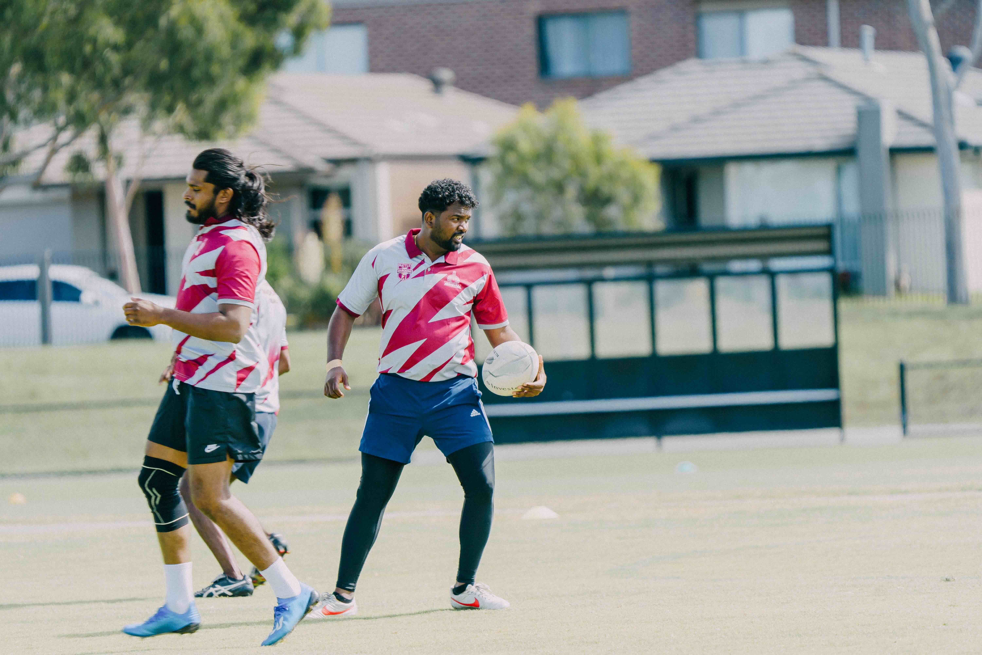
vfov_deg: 3.6
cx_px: 491
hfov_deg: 5.4
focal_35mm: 382
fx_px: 10419
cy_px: 328
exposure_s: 1/500
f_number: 6.3
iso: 200
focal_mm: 382
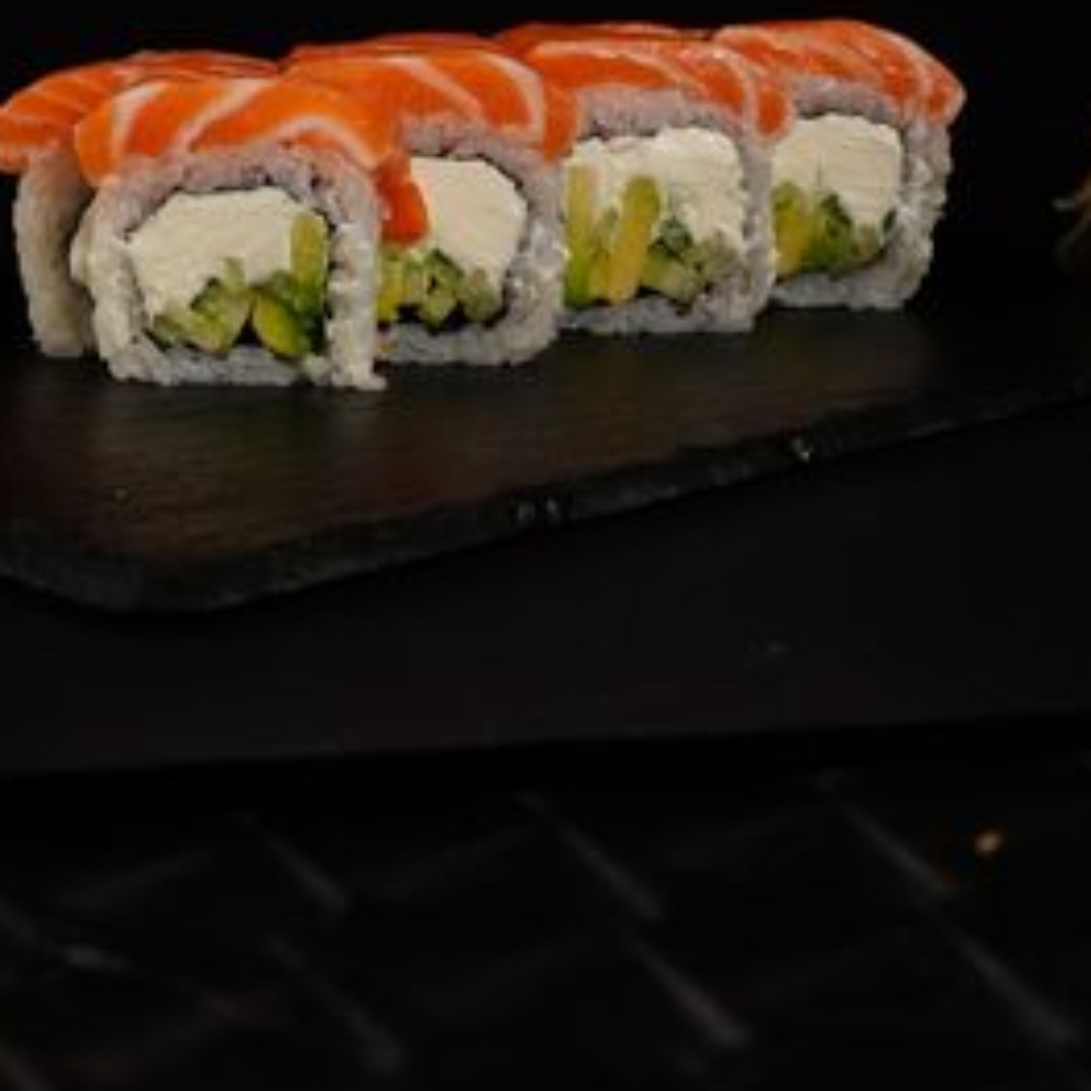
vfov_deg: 21.4
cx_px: 543
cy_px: 153
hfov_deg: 21.8
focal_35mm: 79
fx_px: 2828
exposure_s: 1/160
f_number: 13
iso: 2000
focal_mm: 51.2
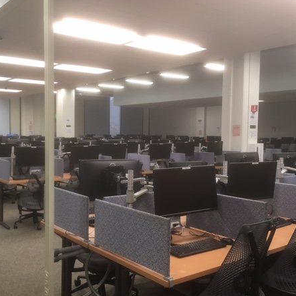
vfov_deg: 44.9
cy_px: 152
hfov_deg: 44.6
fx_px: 358
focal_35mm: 37
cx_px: 115
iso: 64
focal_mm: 4.15
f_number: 2.2
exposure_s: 1/30
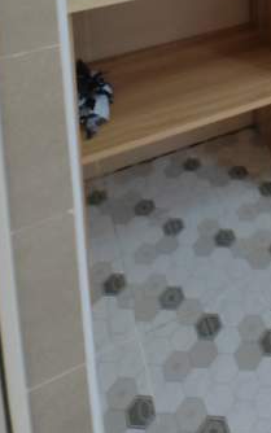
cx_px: 259
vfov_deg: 30.6
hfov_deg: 27.8
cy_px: -180
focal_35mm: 44
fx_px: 520
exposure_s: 1/50
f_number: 2.2
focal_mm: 1.95
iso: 64
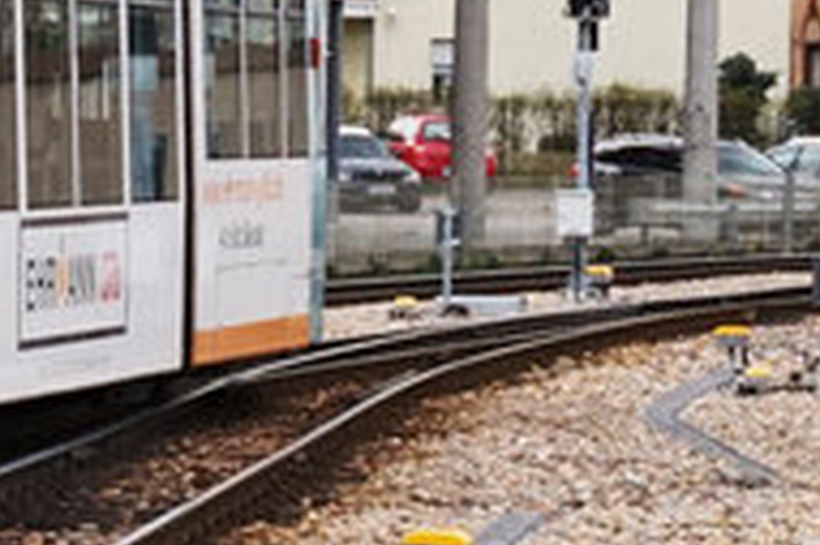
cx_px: -1151
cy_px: 378
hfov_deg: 6.2
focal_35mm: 320
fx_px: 7282
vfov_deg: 4.3
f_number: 5
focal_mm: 34
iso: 640
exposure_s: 1/2000
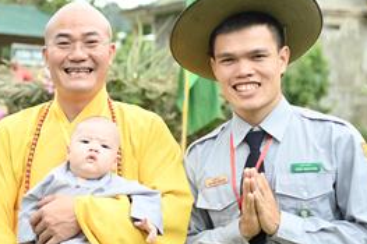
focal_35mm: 85
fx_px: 866
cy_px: 174
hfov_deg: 23.6
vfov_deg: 16.0
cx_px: 70
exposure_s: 1/640
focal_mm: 35
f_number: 2.5
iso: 100
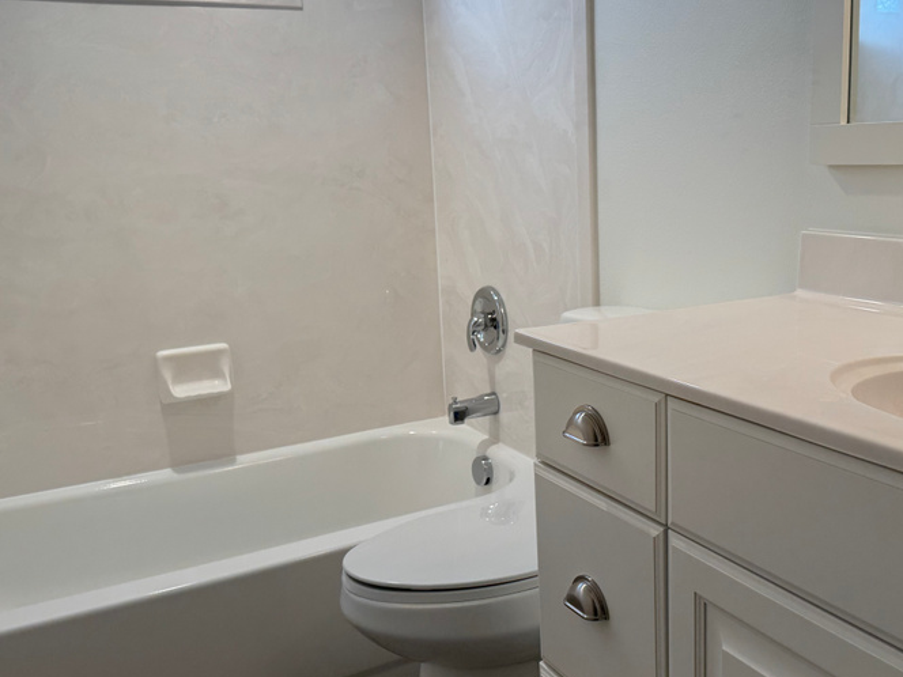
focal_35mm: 37
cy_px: 359
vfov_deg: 38.7
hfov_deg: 49.8
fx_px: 965
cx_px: 544
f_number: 1.78
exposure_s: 1/120
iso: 64
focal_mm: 6.76
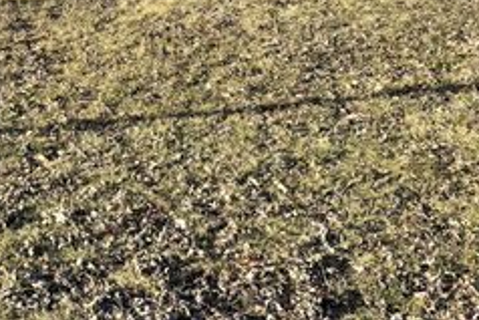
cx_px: 93
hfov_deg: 28.2
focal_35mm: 70
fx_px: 932
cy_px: -69
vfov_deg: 18.4
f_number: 1.78
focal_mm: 6.76
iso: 80
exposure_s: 1/1869
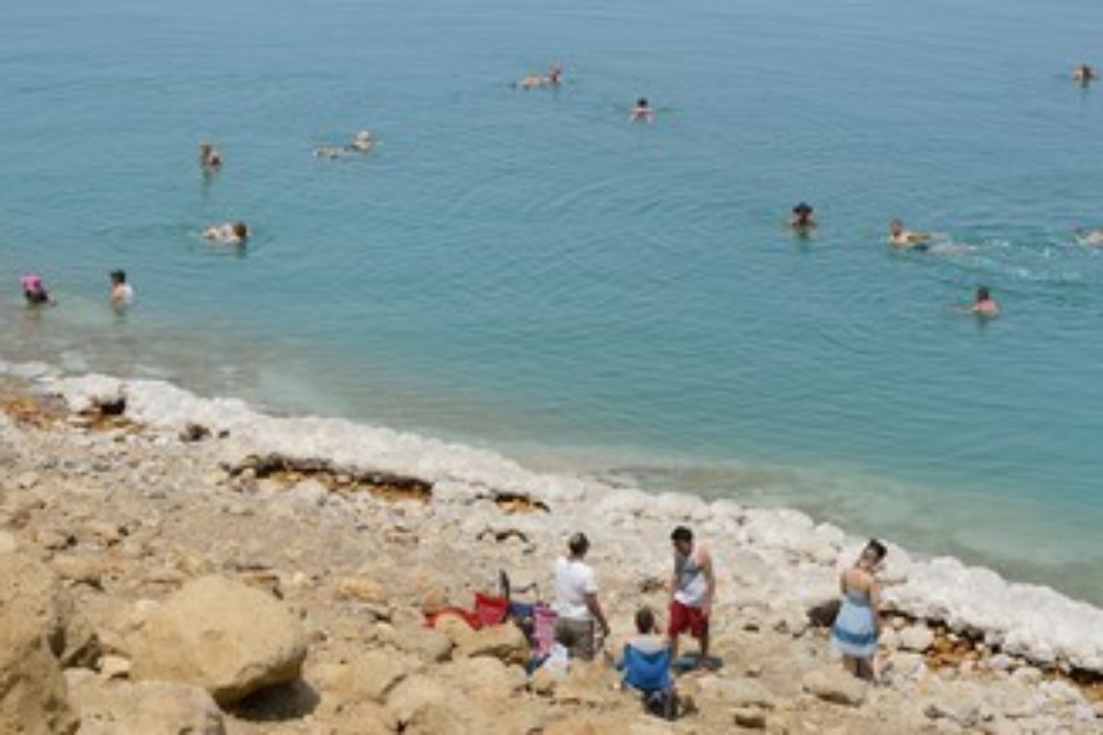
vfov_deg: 15.2
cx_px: 638
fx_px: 2757
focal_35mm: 90
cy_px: 303
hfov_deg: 22.6
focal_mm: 70
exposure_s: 1/400
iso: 100
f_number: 9
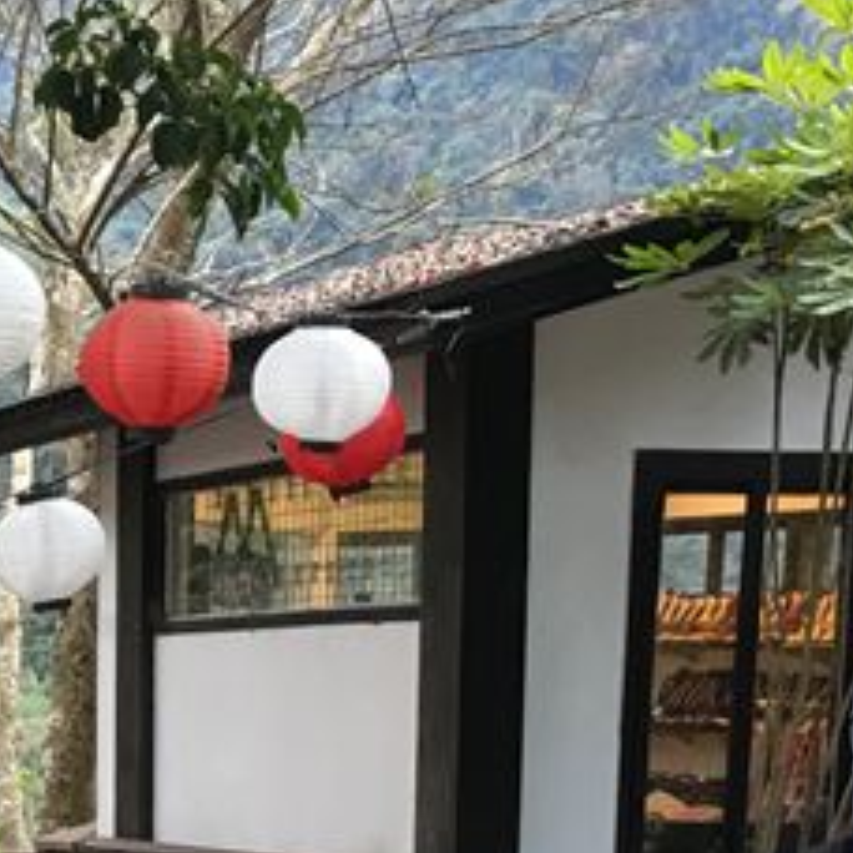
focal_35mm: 90
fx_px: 2509
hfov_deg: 17.9
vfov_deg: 18.0
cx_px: -284
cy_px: 1115
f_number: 2.2
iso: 32
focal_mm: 4.15
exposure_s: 1/30
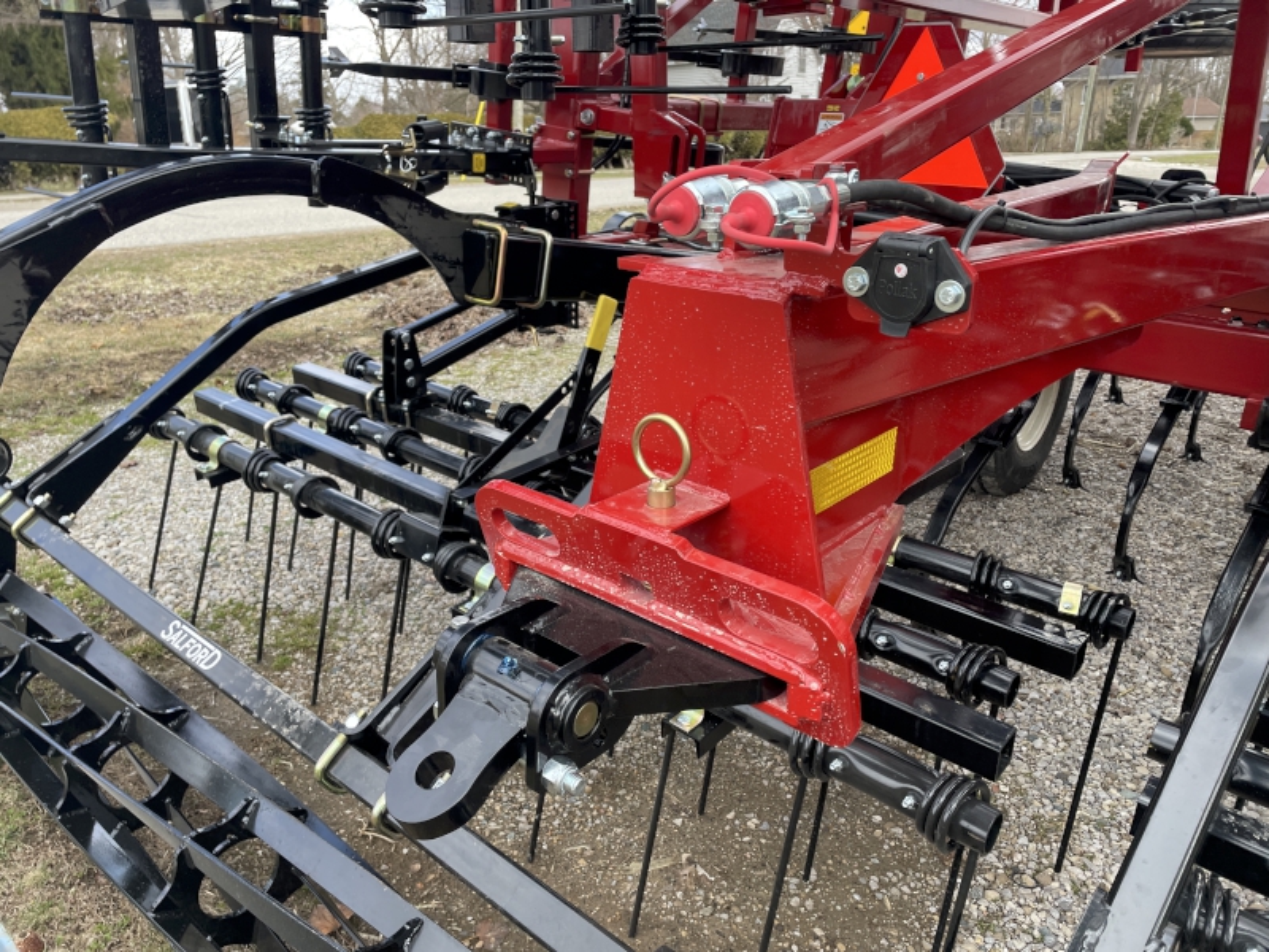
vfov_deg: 53.1
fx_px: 953
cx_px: 634
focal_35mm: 26
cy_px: 476
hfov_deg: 67.3
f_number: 1.6
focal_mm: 4.2
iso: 32
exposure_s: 1/338
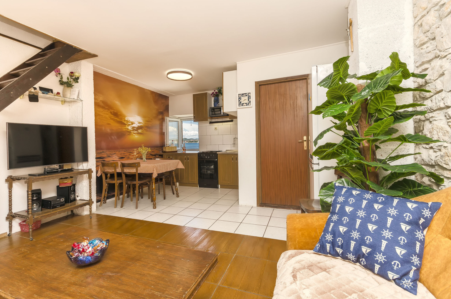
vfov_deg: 73.5
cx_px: 213
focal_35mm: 16
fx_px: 200
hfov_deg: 96.8
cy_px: 148
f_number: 7.1
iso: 100
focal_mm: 10
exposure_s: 1/200
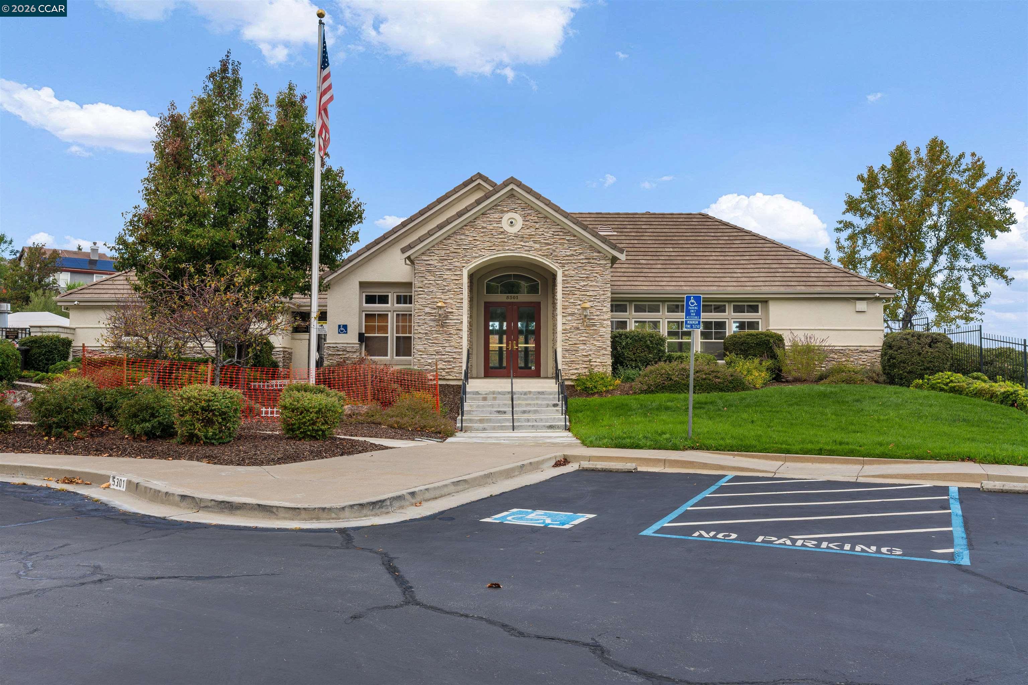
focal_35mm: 33
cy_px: 342
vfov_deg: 40.0
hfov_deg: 57.2
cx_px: 514
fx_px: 942
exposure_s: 1/50
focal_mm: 33
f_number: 13
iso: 100
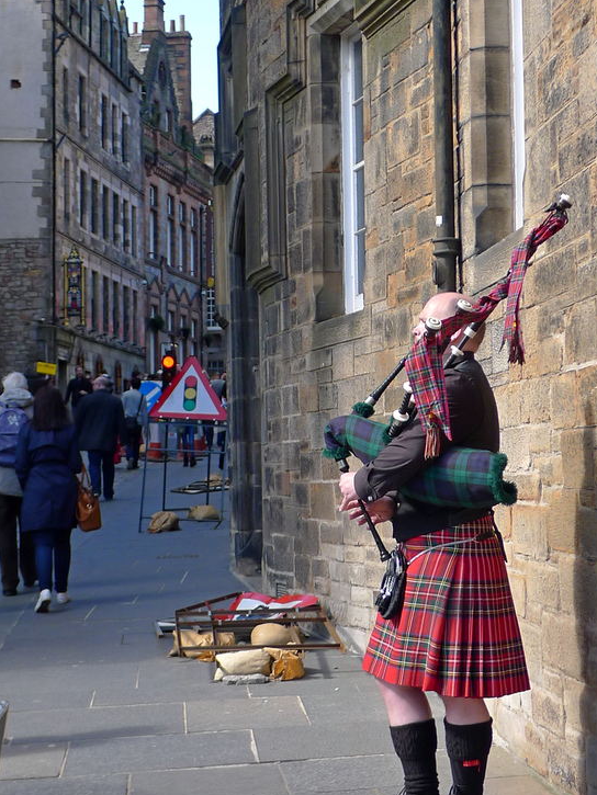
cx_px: 244
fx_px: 1655
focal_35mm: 72
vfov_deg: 27.0
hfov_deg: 20.4
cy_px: 372
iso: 80
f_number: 2.8
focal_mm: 9.2
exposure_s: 1/320
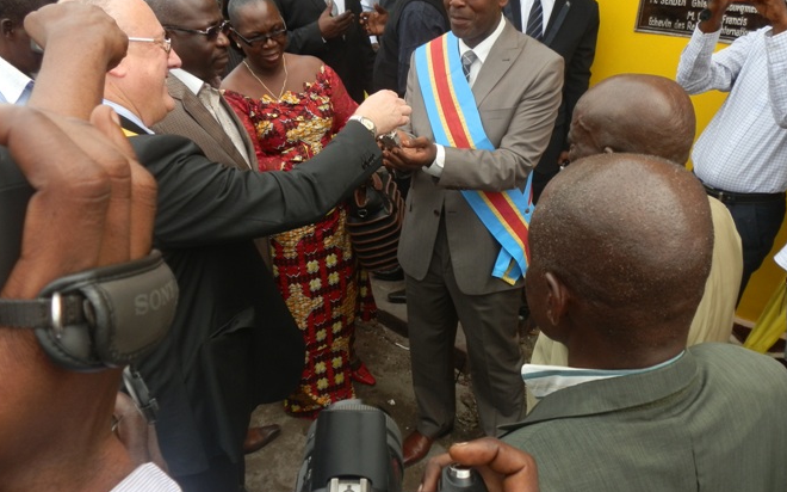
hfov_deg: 62.9
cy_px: 252
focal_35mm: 30
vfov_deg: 41.8
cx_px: 394
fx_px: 643
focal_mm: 5
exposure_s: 1/250
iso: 64
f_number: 3.1
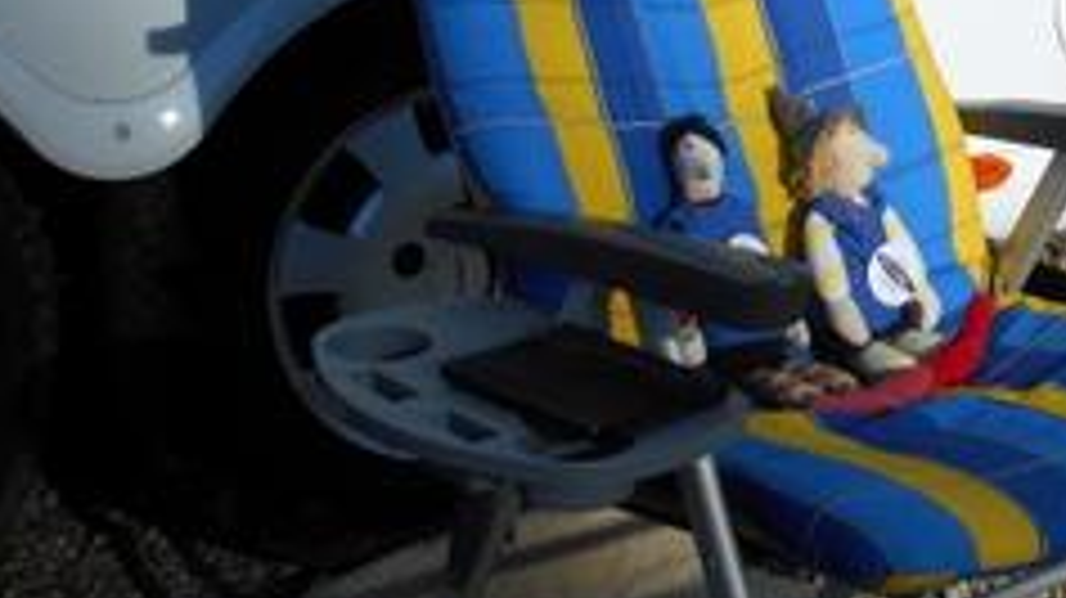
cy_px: 40
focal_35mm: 97
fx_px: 2740
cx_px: 958
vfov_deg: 12.4
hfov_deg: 21.5
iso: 80
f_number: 4.7
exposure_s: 1/640
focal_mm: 7.9
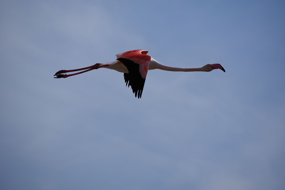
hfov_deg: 7.2
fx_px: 2256
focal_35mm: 285
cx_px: 142
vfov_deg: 4.8
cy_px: 95
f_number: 5.6
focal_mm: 190
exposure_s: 1/5000
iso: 200
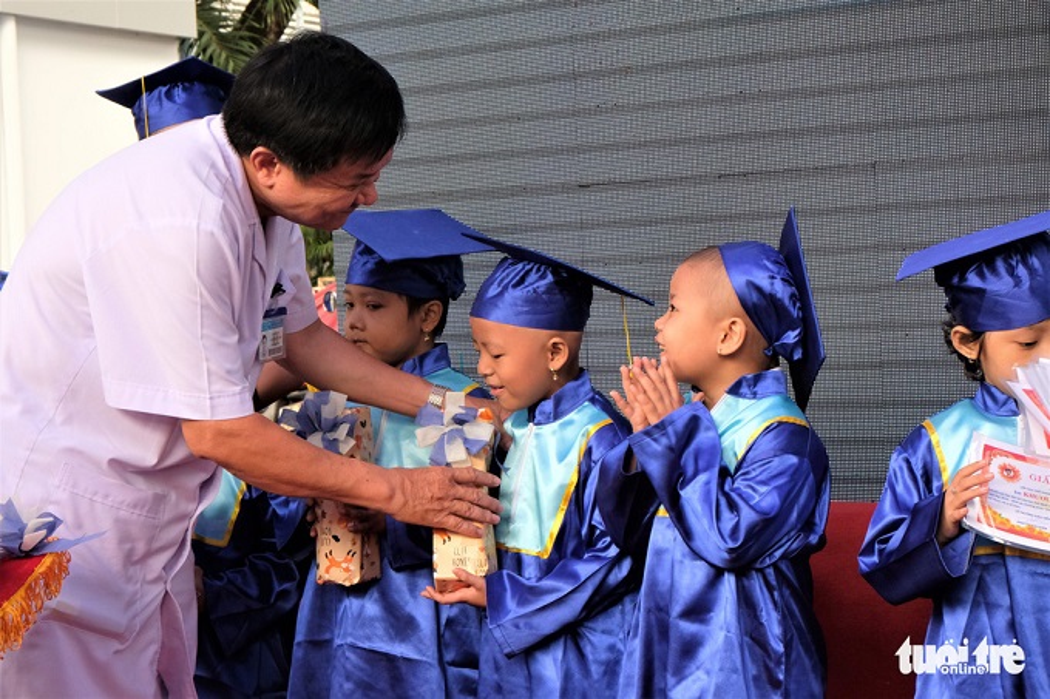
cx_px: 525
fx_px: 1866
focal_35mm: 64
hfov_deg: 31.4
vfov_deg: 21.2
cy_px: 350
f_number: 11
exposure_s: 1/280
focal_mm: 42.5
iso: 2500
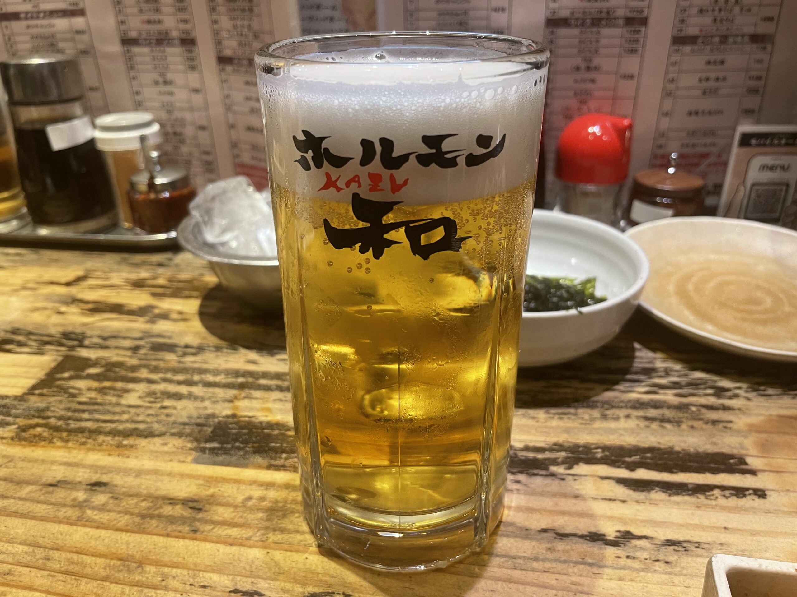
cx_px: 398
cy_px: 298
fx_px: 599
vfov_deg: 53.1
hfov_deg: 67.3
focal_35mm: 26
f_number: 1.6
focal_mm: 4.2
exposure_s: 1/50
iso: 160
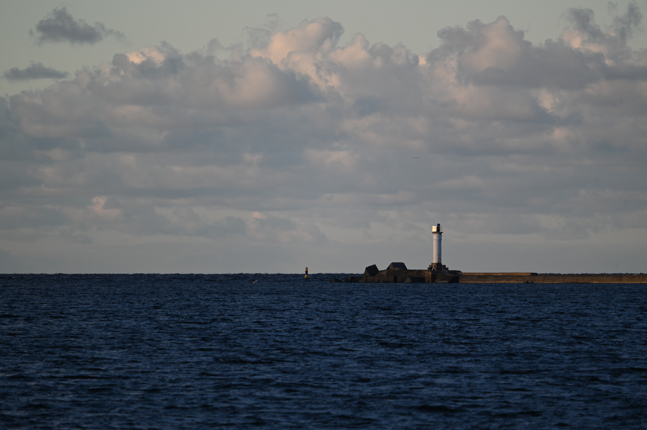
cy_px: 215
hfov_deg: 4.1
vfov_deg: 2.7
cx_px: 324
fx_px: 8980
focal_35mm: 500
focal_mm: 500
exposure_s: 1/200
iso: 100
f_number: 6.7
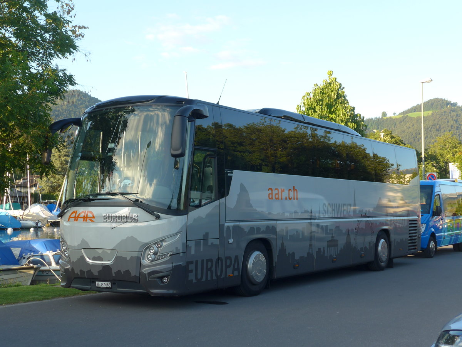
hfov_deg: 36.8
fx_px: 694
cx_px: 231
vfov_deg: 28.0
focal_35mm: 52
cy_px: 174
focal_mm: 10.7
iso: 80
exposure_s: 1/160
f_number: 3.3
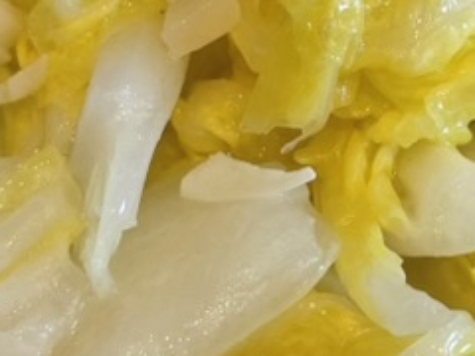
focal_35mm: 111
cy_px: 77
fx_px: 1523
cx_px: 402
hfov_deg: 17.5
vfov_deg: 13.3
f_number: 1.6
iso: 80
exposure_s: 1/71
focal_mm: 4.2
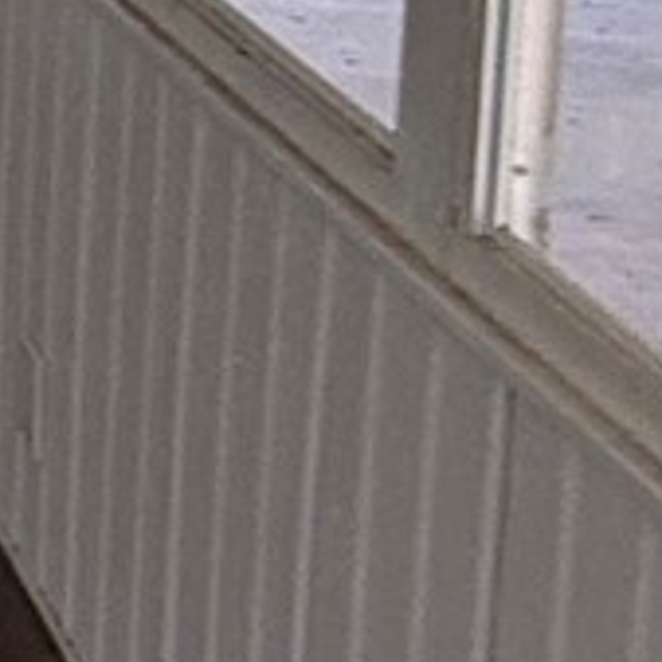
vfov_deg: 14.0
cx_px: -1289
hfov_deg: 10.6
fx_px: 2531
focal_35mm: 117
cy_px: -317
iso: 80
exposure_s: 1/99
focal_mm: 2.22
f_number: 2.2
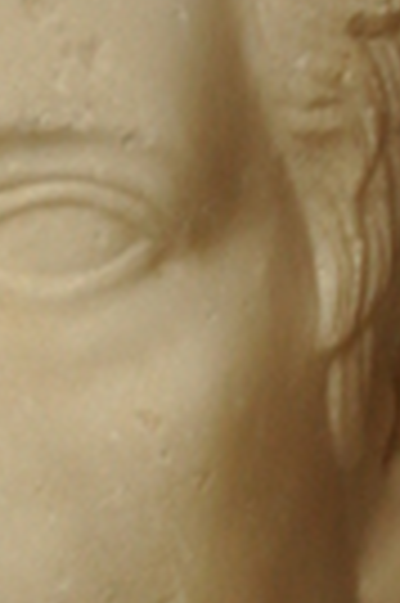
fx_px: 9281
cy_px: 724
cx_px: 133
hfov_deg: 2.5
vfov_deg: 3.7
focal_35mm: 555
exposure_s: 1/80
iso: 1000
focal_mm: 75
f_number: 5
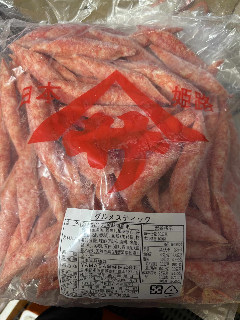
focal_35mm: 24
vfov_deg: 71.6
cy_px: 160
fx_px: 222
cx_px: 120
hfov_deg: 56.8
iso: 400
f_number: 1.78
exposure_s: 1/60
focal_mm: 6.76
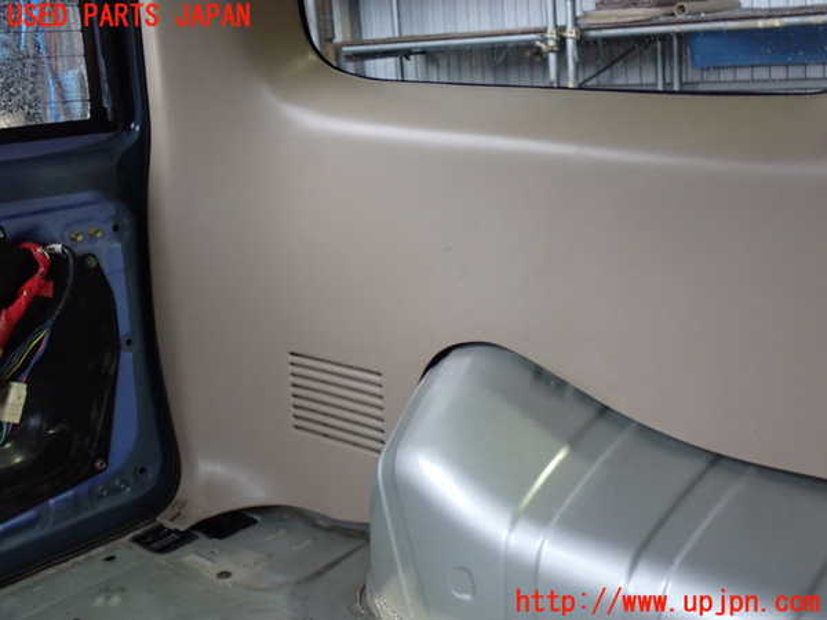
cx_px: 414
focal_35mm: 47
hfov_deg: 40.4
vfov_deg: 30.9
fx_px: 1123
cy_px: 310
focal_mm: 8.4
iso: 800
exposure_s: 1/25
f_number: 3.1
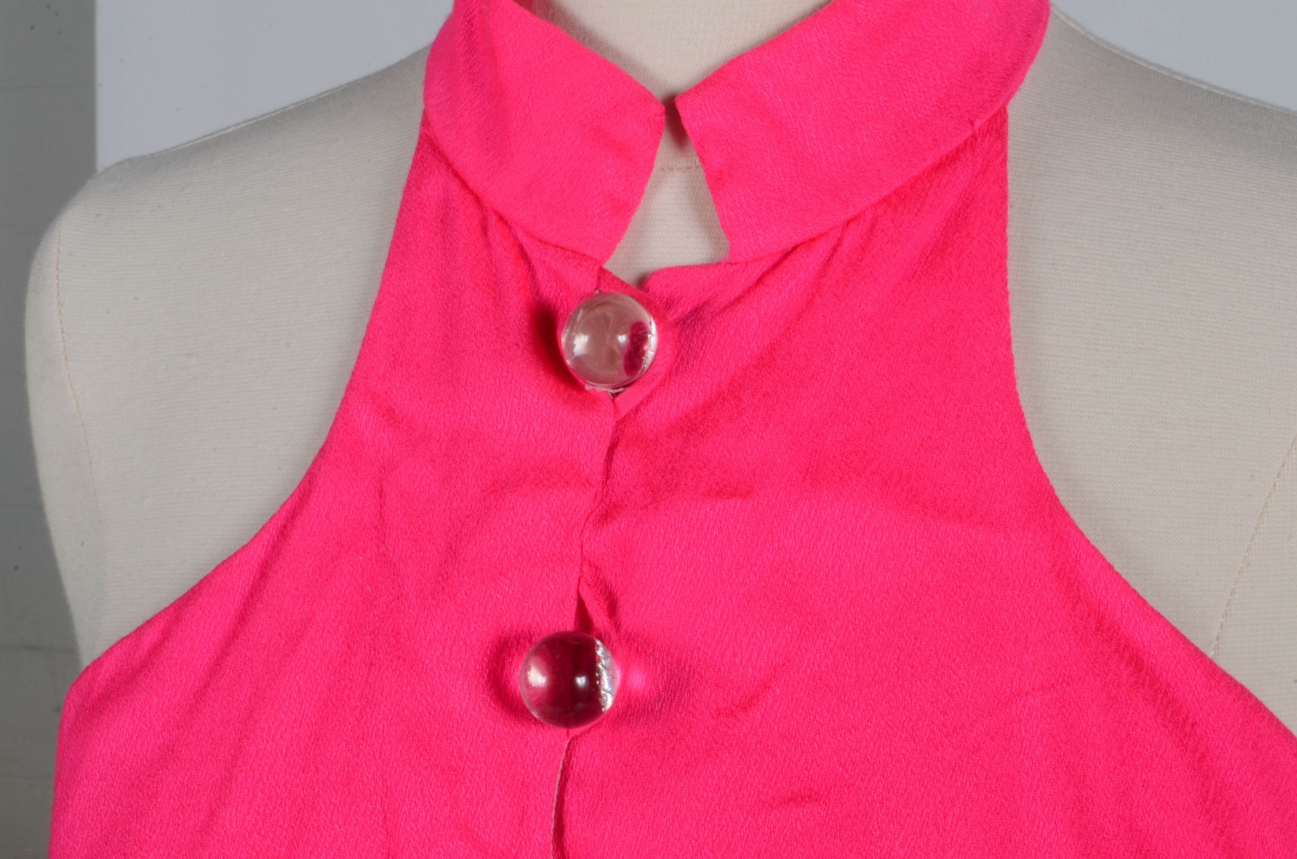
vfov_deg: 16.5
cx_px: 648
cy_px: 430
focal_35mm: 82
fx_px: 2966
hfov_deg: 24.7
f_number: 22
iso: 200
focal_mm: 55
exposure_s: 1/125
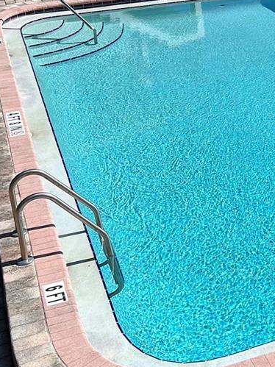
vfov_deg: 24.0
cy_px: 63
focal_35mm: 80
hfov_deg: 16.9
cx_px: 398
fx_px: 848
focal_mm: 5.7
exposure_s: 1/5319
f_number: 1.5
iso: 50
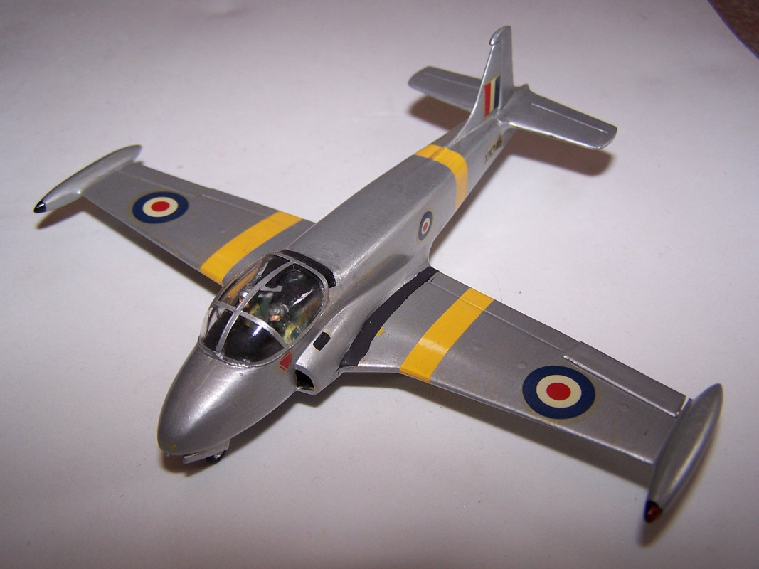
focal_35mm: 38
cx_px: 380
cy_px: 284
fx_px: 833
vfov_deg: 37.7
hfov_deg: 49.0
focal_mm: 6.3
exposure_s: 1/60
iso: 80
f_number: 2.8
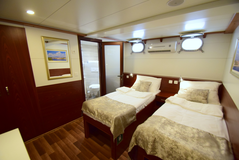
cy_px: 80
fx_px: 100
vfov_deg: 77.3
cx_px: 120
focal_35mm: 15
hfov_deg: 100.4
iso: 1600
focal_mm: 10
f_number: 4
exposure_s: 1/60
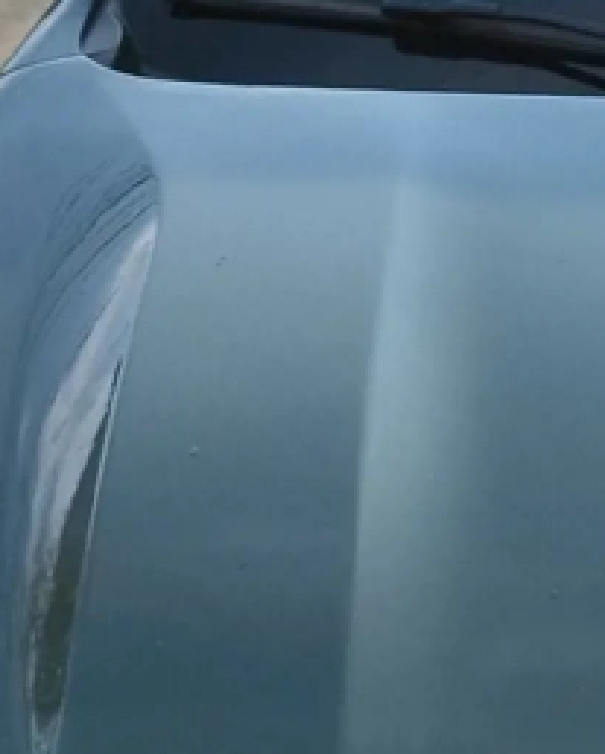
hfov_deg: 12.0
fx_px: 2703
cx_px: 1008
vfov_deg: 15.5
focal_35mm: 121
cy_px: -35
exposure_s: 1/1648
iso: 50
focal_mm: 5.89
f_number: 1.89
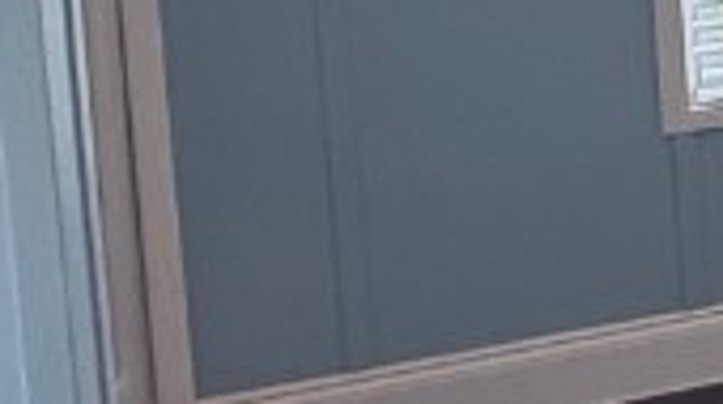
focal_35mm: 92
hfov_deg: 12.5
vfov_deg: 12.4
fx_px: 1761
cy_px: -217
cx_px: 2020
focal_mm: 2.22
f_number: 2.2
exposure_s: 1/120
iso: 125
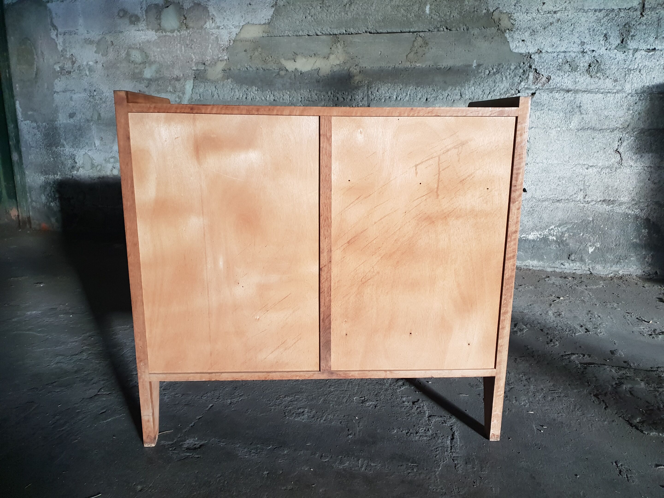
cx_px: 332
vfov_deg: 53.1
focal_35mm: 26
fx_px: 499
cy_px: 249
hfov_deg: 67.3
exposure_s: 1/50
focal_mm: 4.3
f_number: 1.5
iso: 250
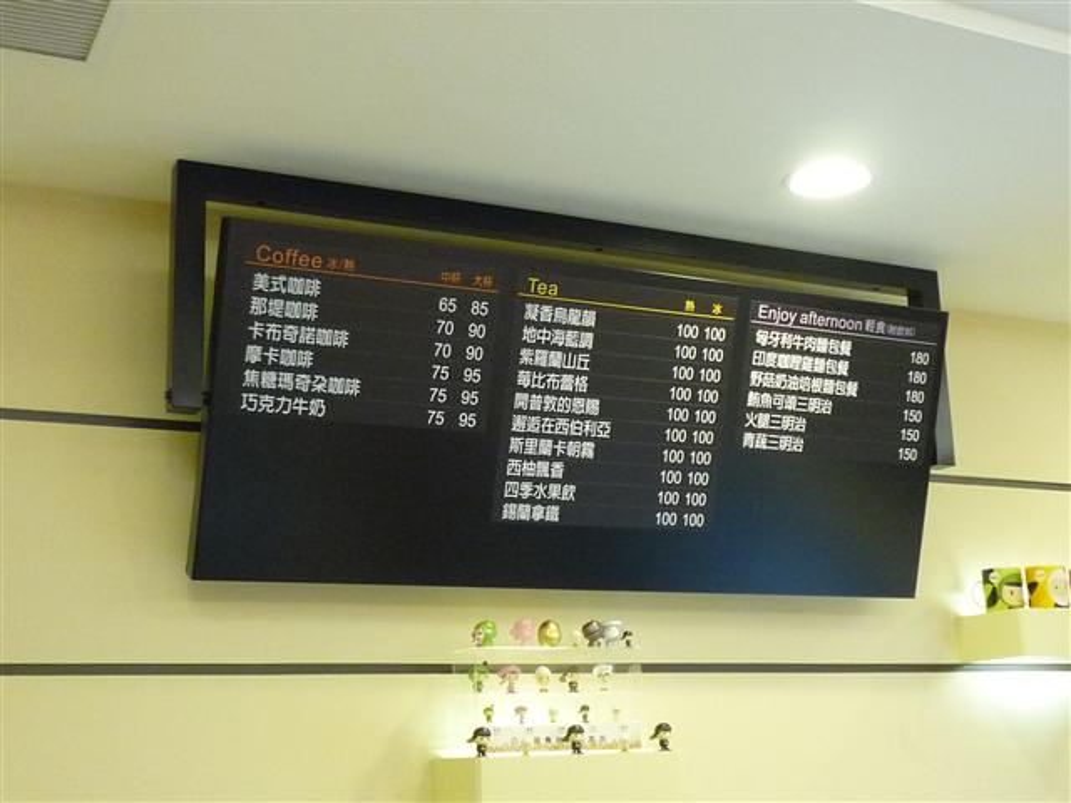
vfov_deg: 30.9
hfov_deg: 40.4
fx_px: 1454
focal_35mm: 47
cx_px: 536
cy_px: 402
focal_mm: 4.7
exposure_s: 1/30
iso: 400
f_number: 2.9
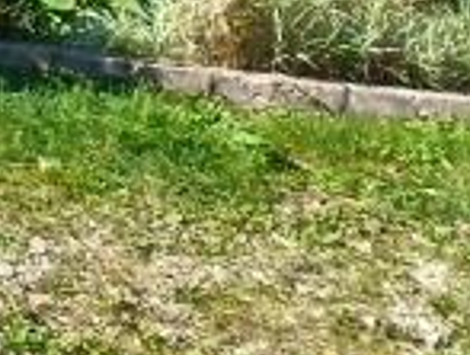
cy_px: -336
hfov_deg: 21.4
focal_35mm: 72
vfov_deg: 16.3
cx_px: -285
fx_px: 980
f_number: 2.2
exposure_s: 1/769
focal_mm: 1.4
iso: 50
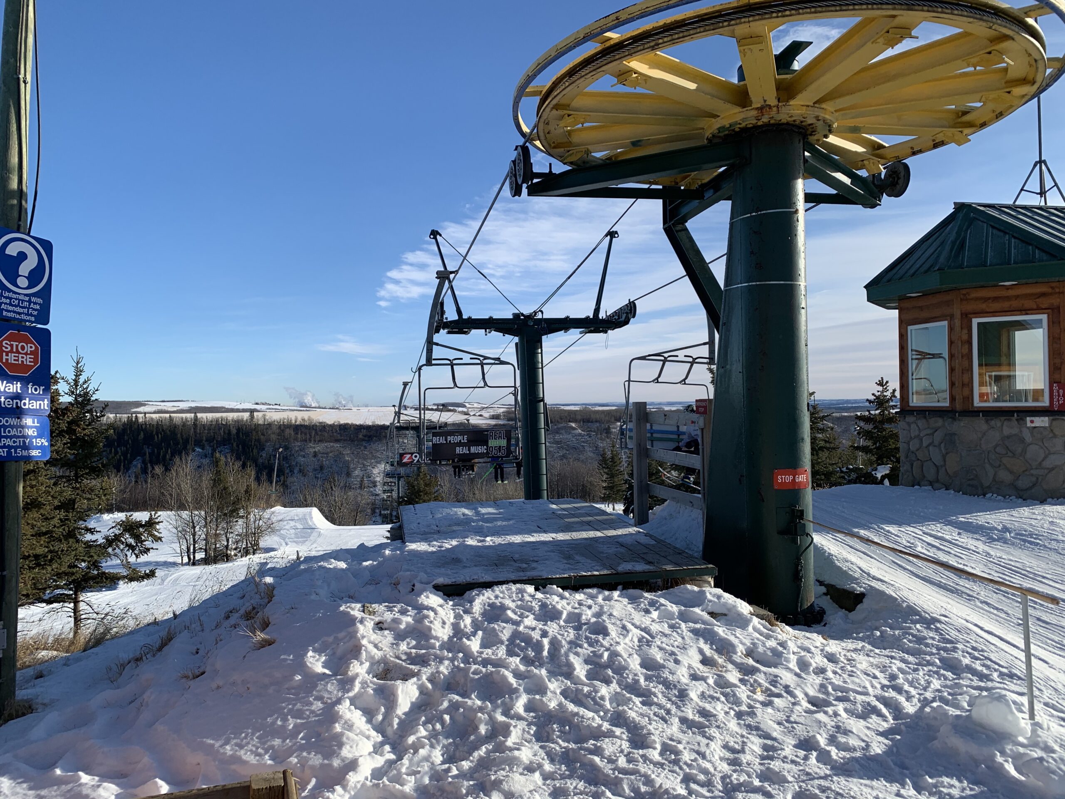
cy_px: 400
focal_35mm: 26
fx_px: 800
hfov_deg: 67.3
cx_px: 532
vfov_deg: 53.1
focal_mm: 4.25
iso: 25
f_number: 1.8
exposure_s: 1/2681
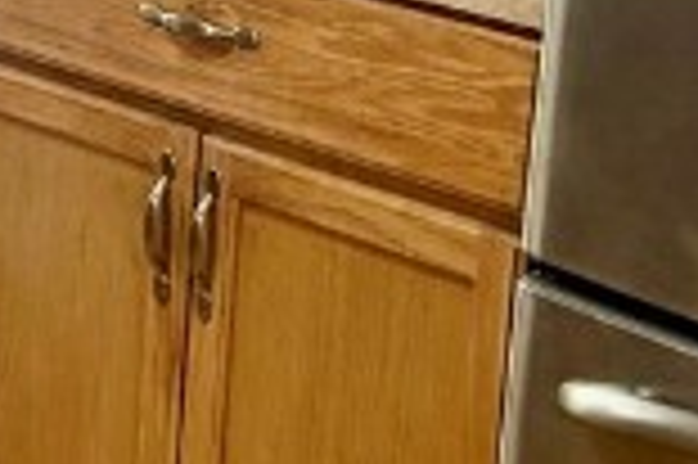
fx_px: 3196
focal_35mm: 165
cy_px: -203
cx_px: -914
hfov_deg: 10.8
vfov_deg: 8.2
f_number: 1.78
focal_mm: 6.76
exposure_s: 1/60
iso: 125
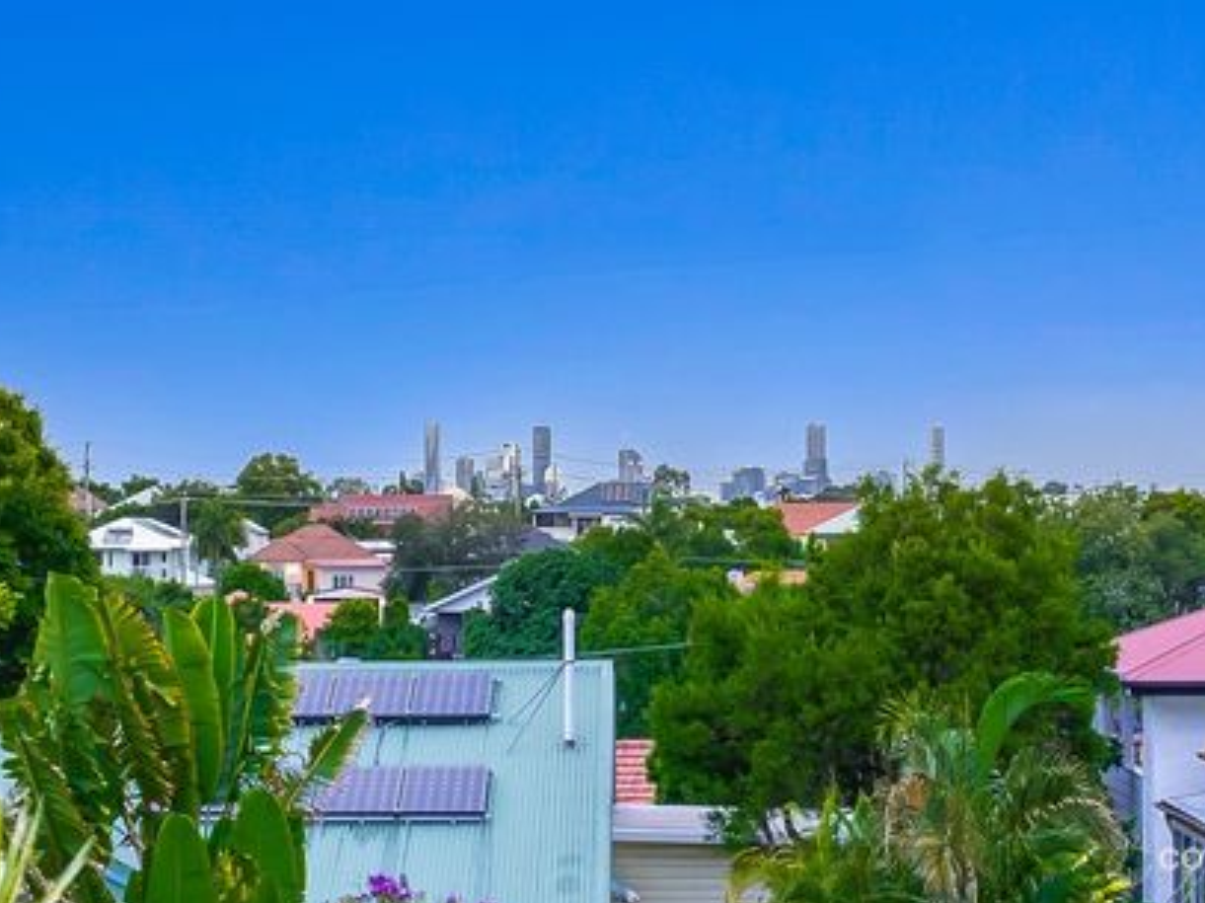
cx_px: 648
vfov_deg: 29.1
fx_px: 1740
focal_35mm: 50
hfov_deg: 38.2
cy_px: 454
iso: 125
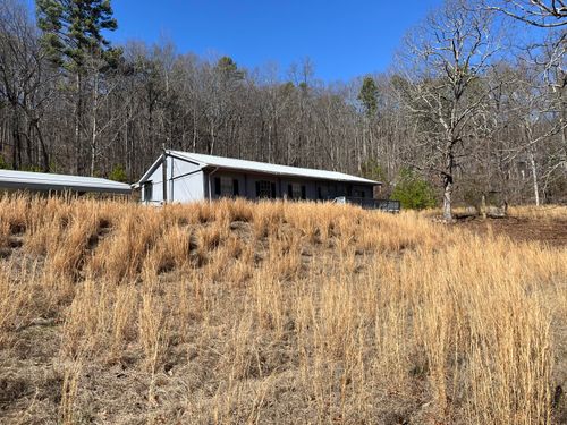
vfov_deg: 53.1
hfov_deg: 67.3
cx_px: 284
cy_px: 212
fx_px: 426
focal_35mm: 26
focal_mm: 5.1
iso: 50
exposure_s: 1/3521
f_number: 1.6
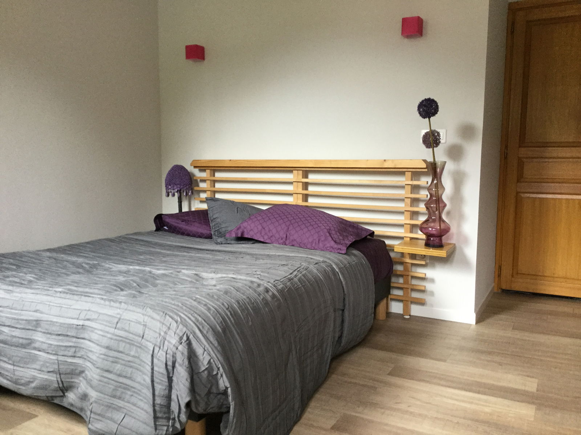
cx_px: 290
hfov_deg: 58.4
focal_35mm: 31
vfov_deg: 45.4
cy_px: 218
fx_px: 520
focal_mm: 3.3
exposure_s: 1/33
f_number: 2.4
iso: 125
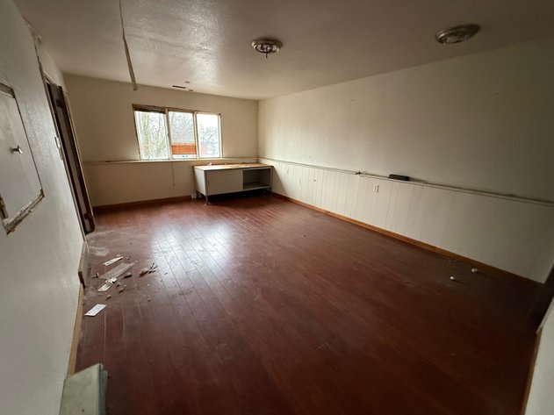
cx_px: 277
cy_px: 208
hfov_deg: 102.1
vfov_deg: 85.7
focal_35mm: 14
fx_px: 224
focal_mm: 2.22
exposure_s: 1/60
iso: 640
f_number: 2.2
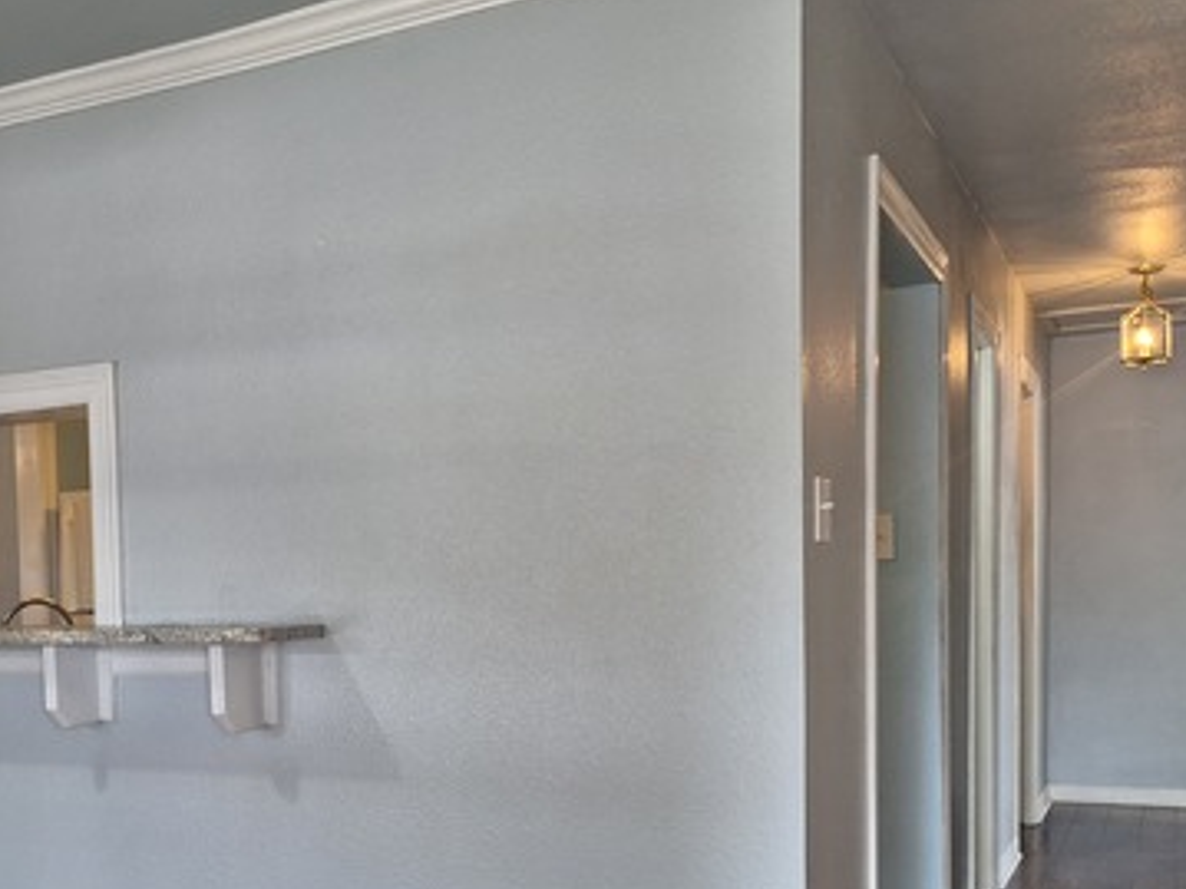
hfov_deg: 43.9
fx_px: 1404
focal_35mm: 41
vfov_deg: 34.4
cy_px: 668
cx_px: 261
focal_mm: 5.54
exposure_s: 1/40
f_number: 1.8
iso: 80
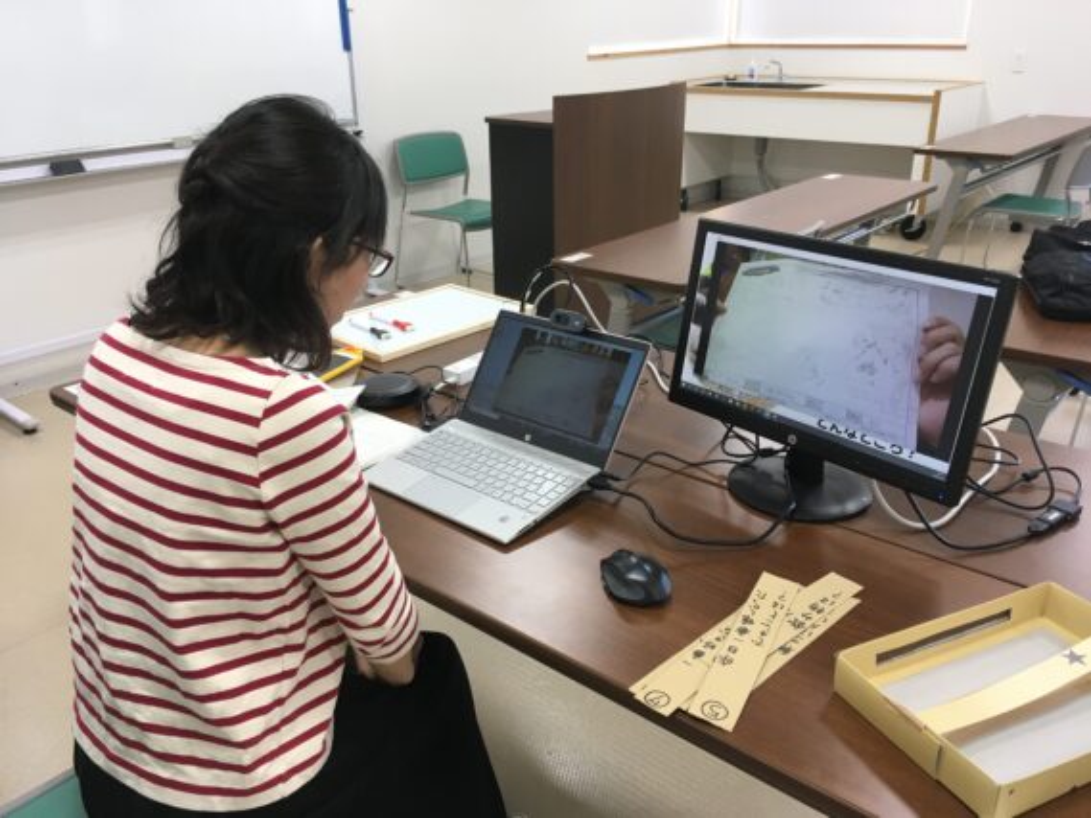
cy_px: 409
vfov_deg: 48.2
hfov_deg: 61.6
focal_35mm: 29
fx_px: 914
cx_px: 546
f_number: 2.2
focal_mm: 4.15
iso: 32
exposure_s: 1/30
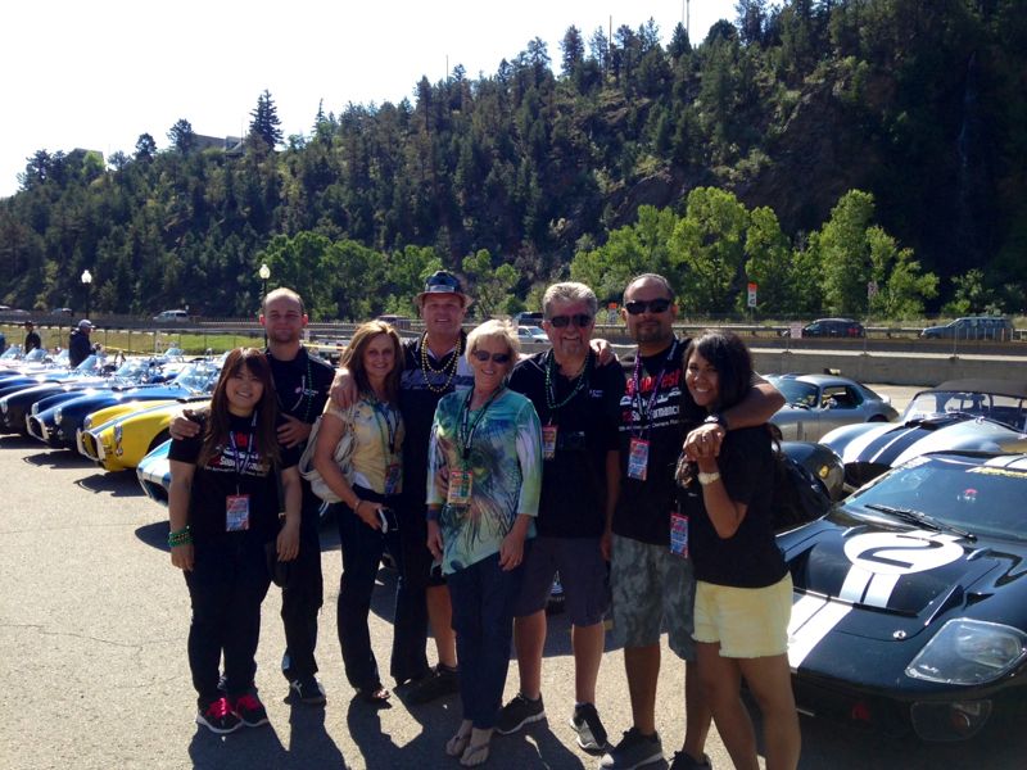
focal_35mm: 33
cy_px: 385
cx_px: 514
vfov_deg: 42.9
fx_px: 979
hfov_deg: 55.4
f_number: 2.4
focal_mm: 4.13
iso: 50
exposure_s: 1/763
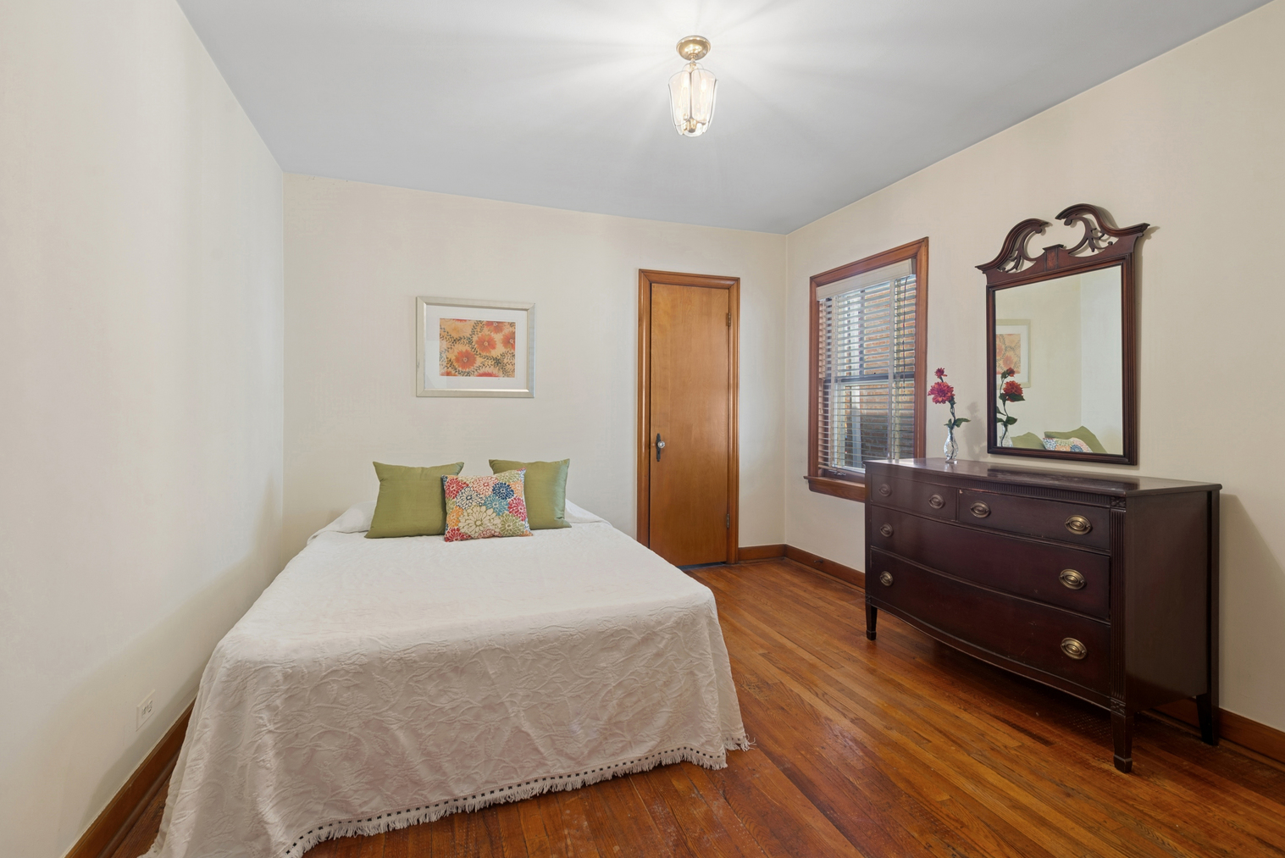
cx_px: 651
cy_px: 412
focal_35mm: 16
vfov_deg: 73.8
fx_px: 571
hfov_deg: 96.7
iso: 200
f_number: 8
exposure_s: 1/8
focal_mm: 15
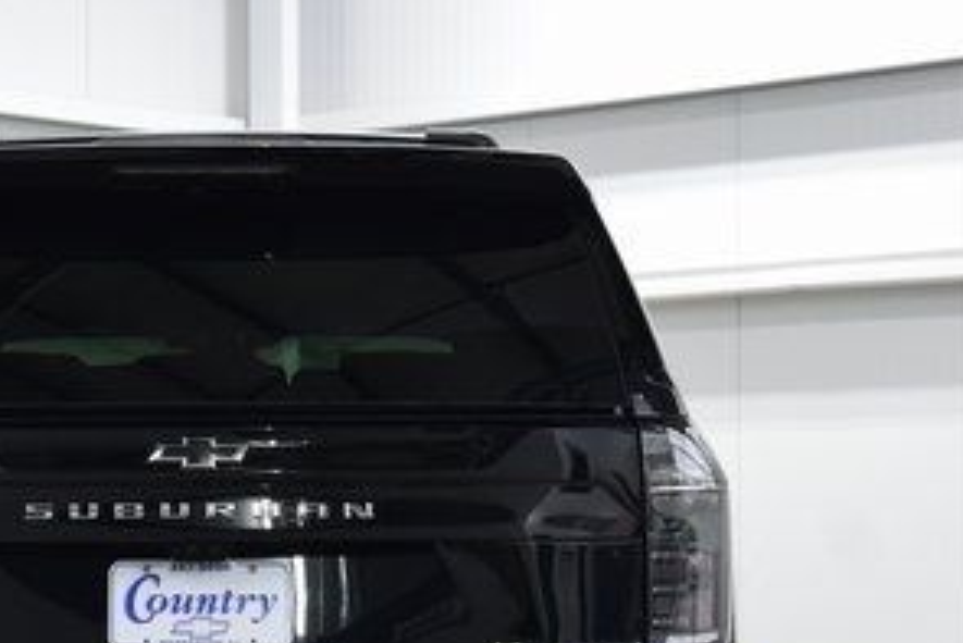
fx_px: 3131
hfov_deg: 17.3
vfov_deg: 11.6
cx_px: 196
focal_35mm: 117
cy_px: 605
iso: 1600
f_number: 5.6
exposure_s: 1/60
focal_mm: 36
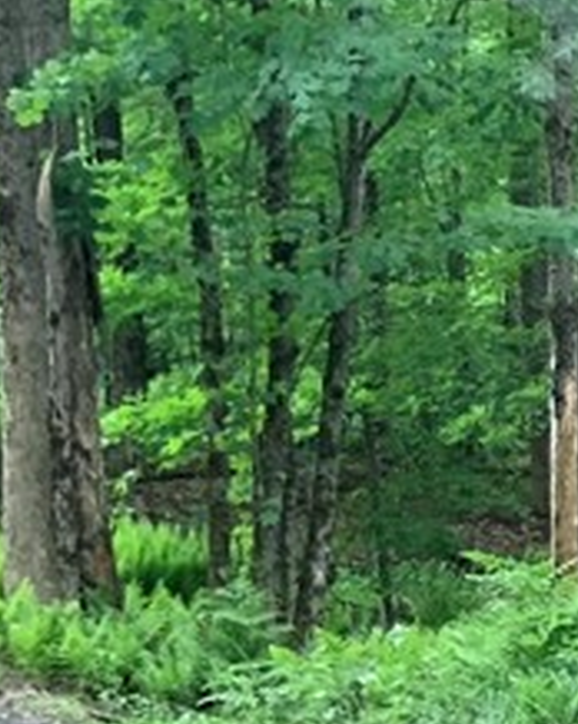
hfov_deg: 10.0
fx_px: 2848
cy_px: 844
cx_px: 1422
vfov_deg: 14.1
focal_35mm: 133
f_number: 1.8
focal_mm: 3
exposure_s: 1/122
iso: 50
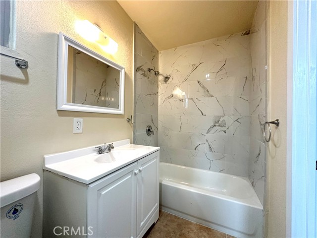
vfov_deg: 85.7
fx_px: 128
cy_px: 119
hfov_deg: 102.1
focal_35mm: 14
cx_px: 158
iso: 250
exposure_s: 1/120
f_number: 2.2
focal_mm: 2.22
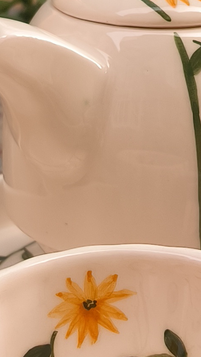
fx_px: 1175
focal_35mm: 124
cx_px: 144
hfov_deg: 9.8
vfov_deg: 17.3
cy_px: 121
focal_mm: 5.24
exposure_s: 1/100
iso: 128
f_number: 1.7
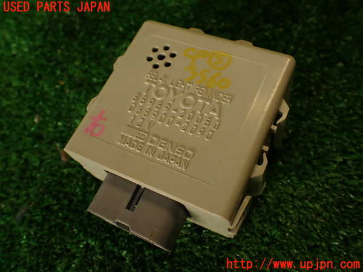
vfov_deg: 44.2
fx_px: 336
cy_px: 136
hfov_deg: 56.8
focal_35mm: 32
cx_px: 182
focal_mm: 5.79
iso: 125
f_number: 2.4
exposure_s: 1/60
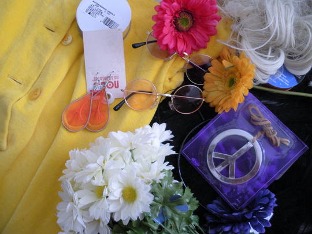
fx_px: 324
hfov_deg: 51.4
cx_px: 156
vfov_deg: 39.7
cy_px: 117
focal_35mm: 36
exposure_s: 1/62
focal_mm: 6.3
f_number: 3.5
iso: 348
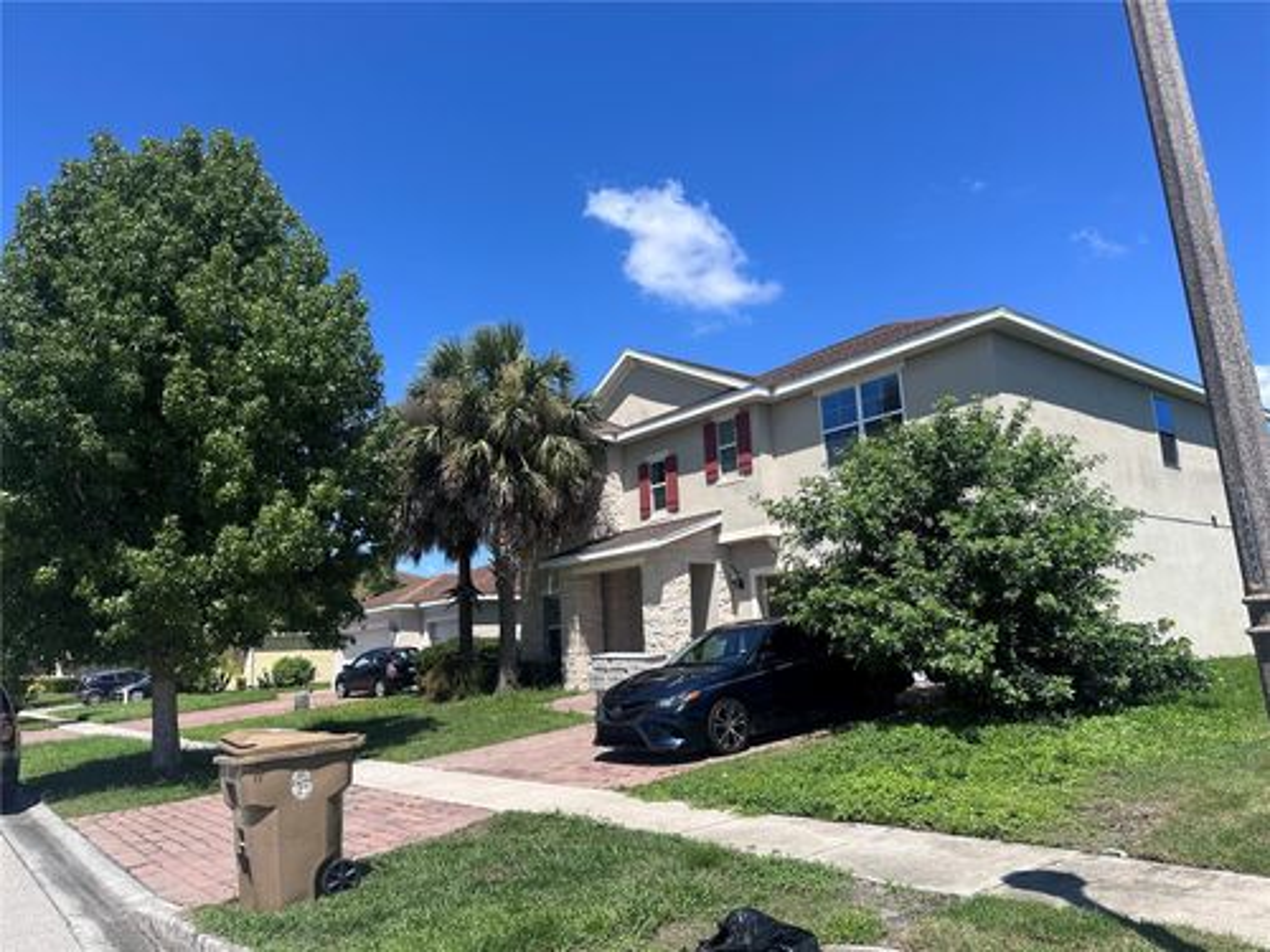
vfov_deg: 56.8
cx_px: 635
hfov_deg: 71.6
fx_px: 881
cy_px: 476
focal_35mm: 24
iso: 80
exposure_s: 1/3597
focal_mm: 6.86
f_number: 1.78
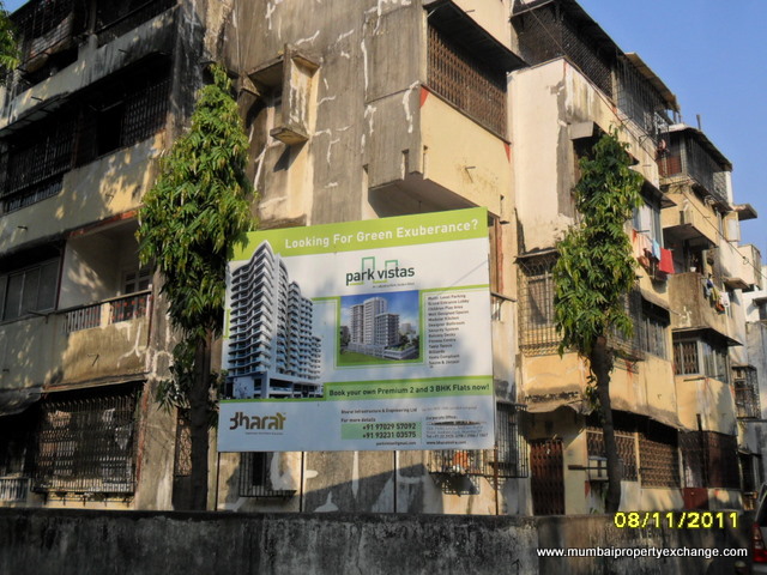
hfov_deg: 50.1
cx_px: 384
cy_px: 288
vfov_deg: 38.7
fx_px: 820
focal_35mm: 37
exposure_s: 1/750
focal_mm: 6.6
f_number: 4
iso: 100
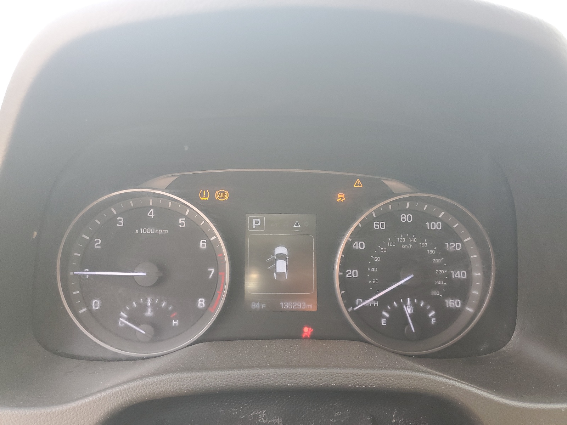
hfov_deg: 67.3
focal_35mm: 26
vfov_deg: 53.1
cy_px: 212
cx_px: 284
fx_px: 426
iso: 79
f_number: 1.5
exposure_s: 1/120
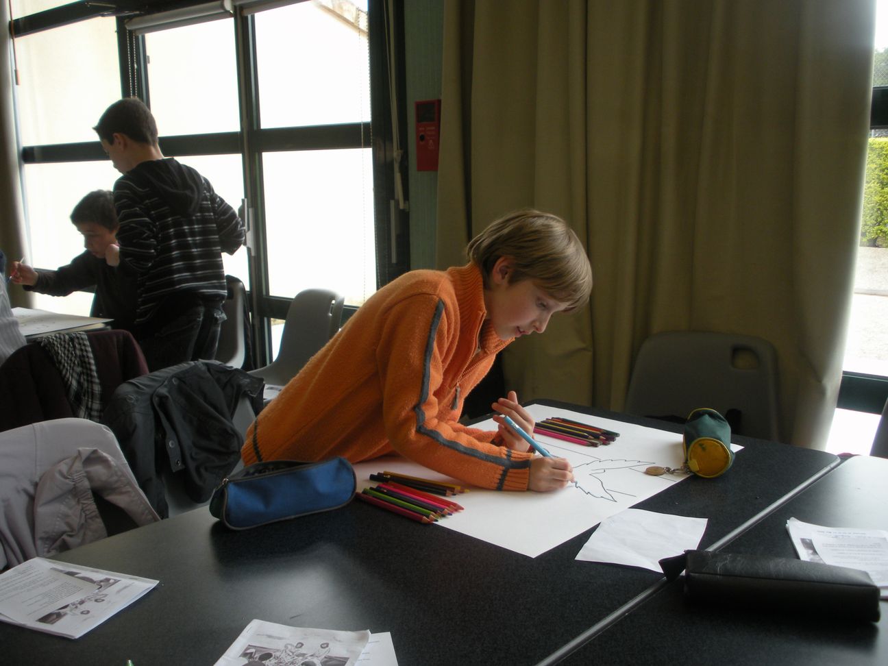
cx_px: 444
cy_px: 333
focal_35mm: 35
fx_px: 898
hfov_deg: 52.6
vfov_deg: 40.7
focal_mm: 6.3
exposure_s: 1/56.7
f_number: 3.5
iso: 105
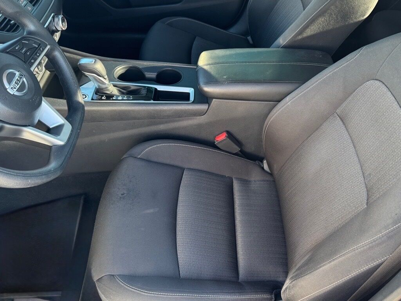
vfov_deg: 56.8
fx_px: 278
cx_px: 200
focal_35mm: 24
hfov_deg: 71.6
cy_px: 150
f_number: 1.78
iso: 160
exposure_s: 1/121
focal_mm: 6.76
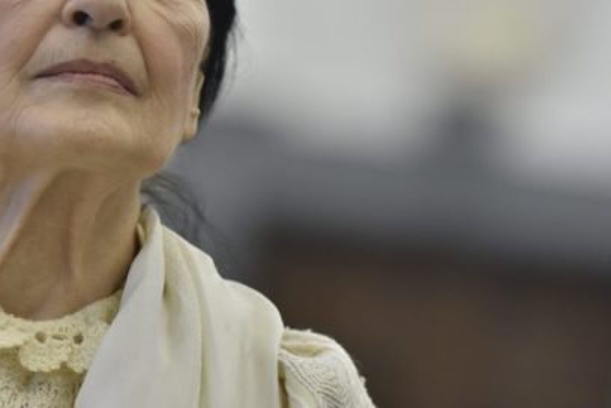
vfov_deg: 4.2
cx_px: 161
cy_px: 85
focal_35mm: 325
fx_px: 5520
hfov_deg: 6.3
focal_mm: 190
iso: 2500
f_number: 3.5
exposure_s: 1/160
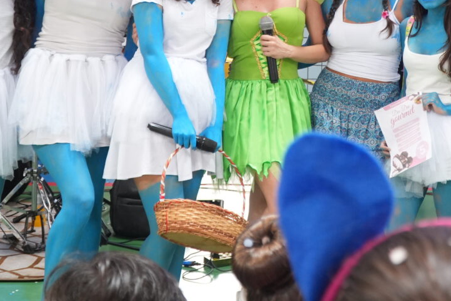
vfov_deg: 18.1
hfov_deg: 26.9
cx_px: 342
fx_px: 927
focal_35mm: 74
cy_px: 24
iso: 800
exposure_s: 1/160
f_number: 4
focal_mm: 22
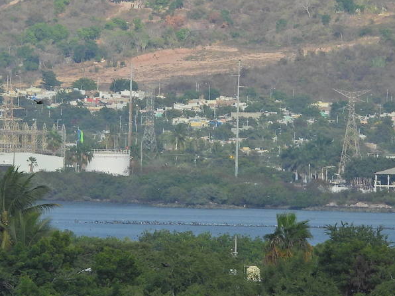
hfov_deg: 1.5
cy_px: -8
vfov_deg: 1.2
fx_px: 14697
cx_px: 21
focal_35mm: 1288
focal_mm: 107
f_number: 5
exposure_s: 1/800
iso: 100
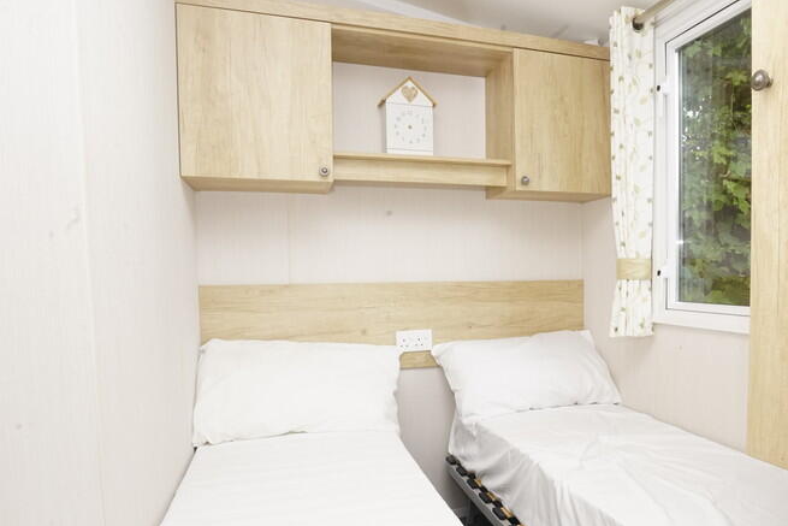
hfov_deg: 70.2
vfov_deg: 51.0
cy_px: 314
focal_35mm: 25
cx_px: 500
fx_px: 547
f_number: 16
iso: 1600
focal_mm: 16
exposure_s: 1/60
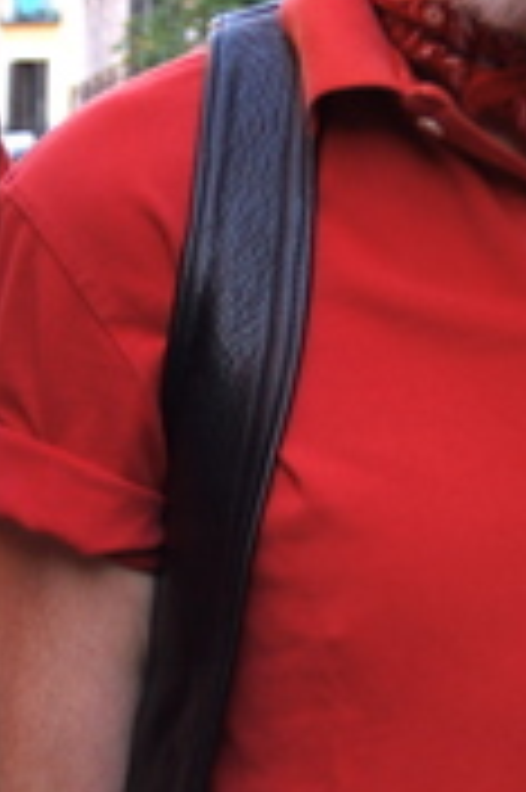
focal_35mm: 210
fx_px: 4611
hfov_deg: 6.5
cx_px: -63
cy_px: 1091
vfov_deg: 9.6
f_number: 4
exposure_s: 1/60
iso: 100
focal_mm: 26
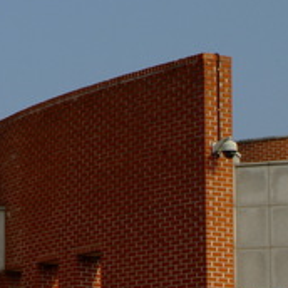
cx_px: -160
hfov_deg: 9.3
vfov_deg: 9.5
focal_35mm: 183
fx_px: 1723
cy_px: 260
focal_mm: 35
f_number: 22
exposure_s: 1/90
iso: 200
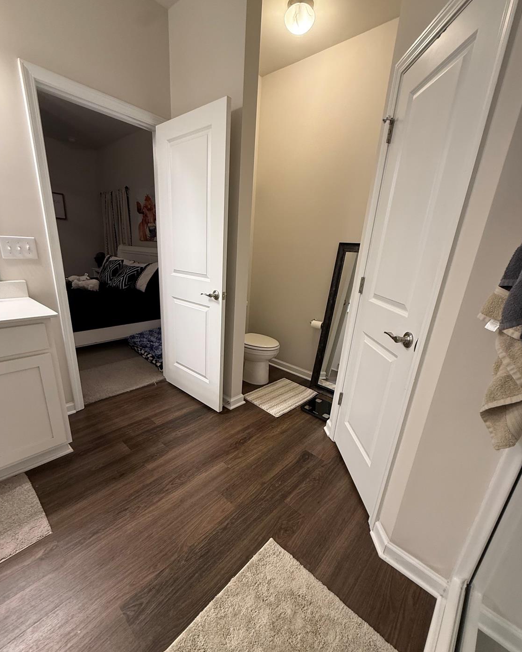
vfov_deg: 96.6
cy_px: 349
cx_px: 254
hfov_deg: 84.0
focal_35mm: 15
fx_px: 290
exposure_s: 1/60
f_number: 2.2
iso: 200
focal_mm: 2.22
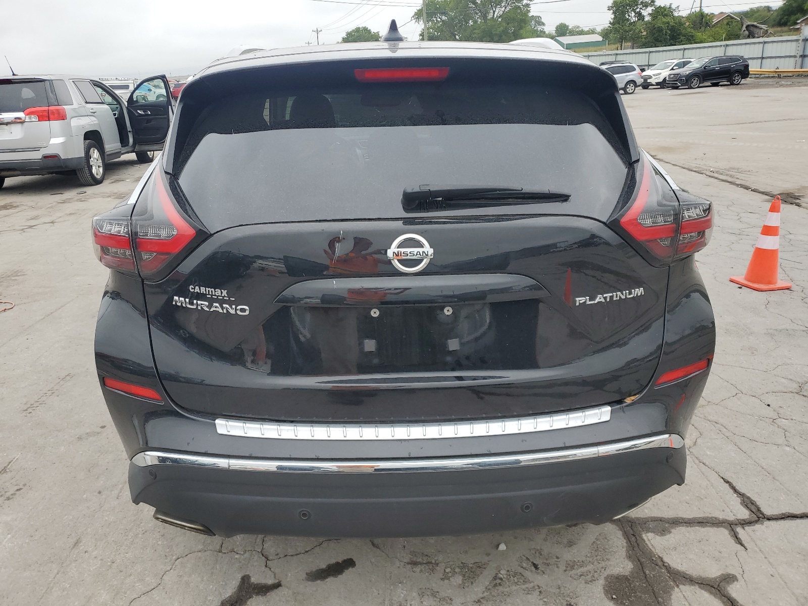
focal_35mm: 26
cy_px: 303
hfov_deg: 67.3
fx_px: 607
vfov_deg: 53.1
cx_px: 404
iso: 50
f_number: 1.5
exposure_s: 1/667
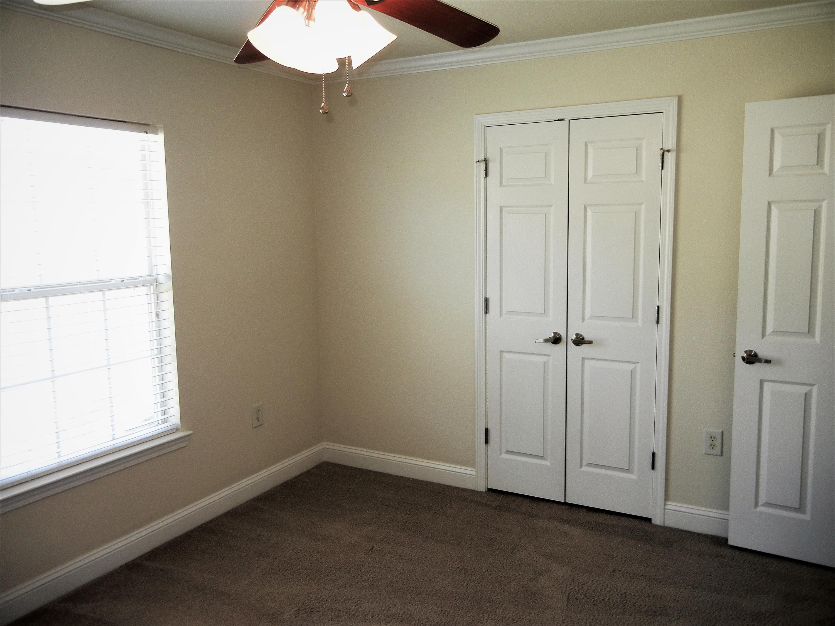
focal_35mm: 30
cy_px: 313
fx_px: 724
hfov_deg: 60.0
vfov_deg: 46.8
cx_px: 418
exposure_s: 1/60.8
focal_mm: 5.4
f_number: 3.5
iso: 200
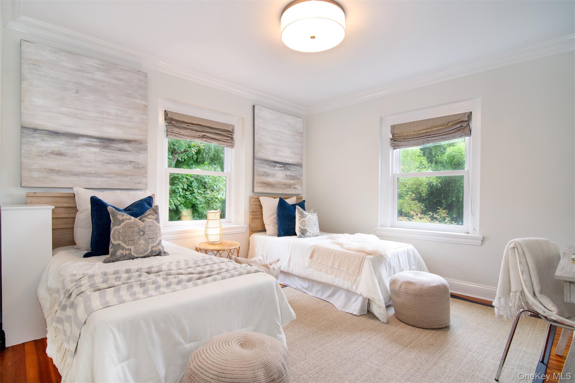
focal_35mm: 16
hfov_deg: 95.0
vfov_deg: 72.0
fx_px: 263
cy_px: 192
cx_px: 288
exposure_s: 1/13
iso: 640
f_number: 8
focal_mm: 11
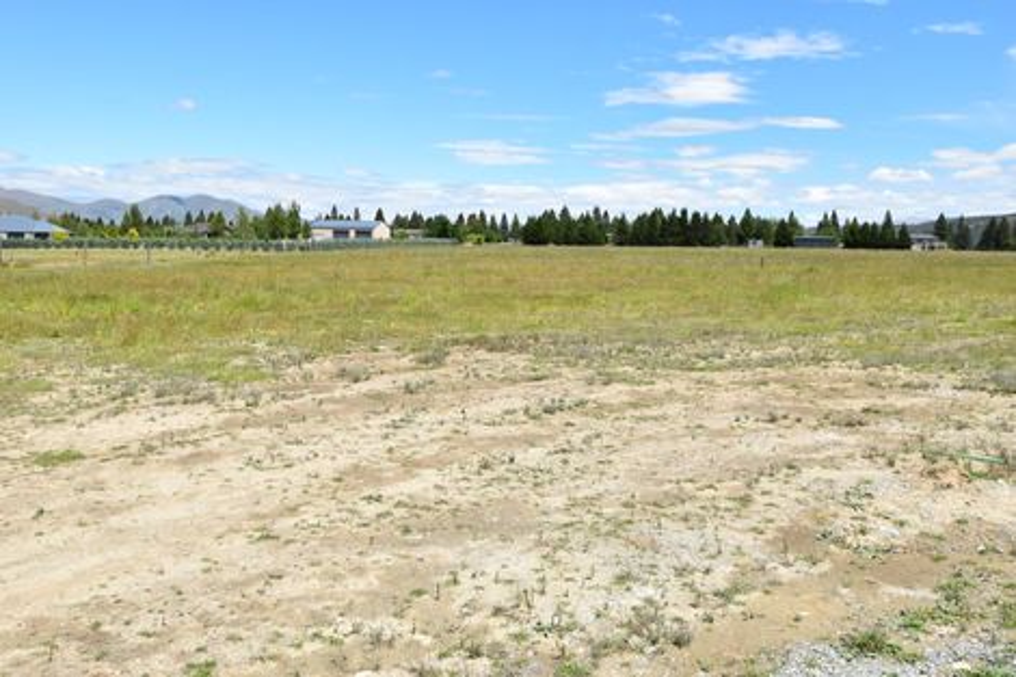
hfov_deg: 61.9
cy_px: 338
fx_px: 846
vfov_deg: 43.6
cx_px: 508
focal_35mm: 30
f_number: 10
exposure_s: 1/400
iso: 200
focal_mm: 20
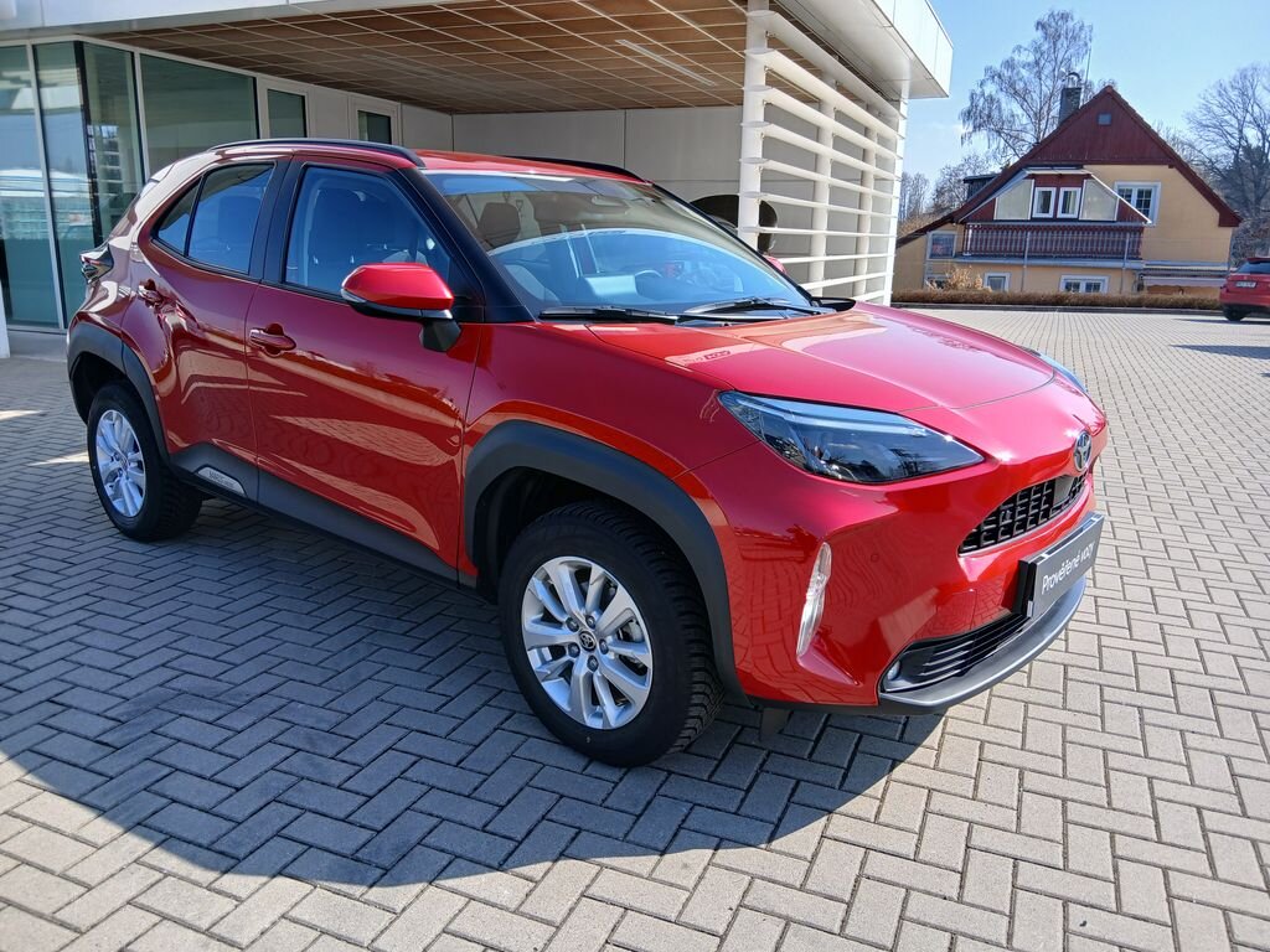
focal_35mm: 26
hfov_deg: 67.3
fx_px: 954
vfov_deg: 53.1
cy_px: 476
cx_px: 635
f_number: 1.8
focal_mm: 3.98
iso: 20
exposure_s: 1/253
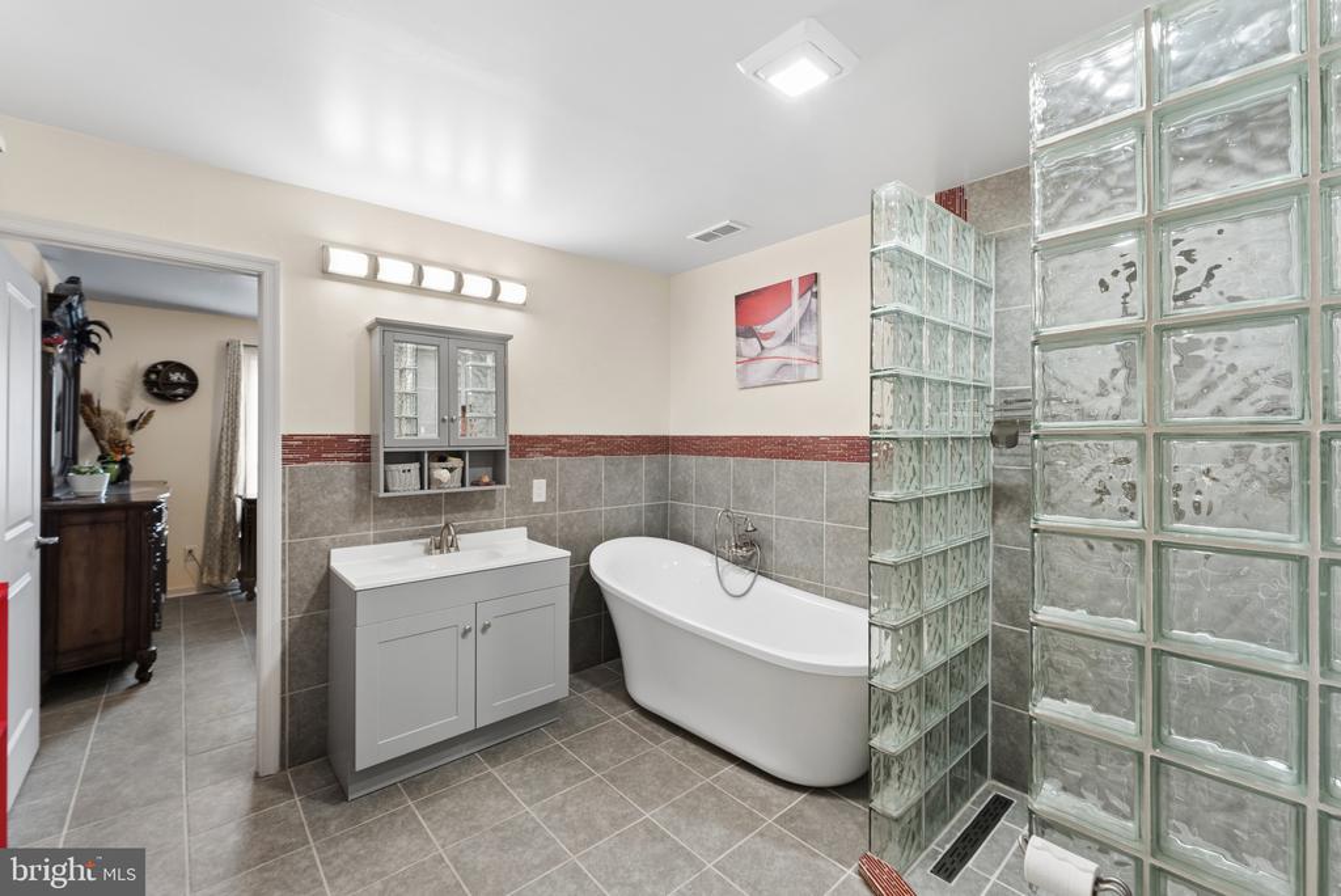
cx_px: 670
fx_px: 522
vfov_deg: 81.3
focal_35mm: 14
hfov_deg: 104.2
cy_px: 448
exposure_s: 1/20
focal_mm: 14
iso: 800
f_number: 7.1
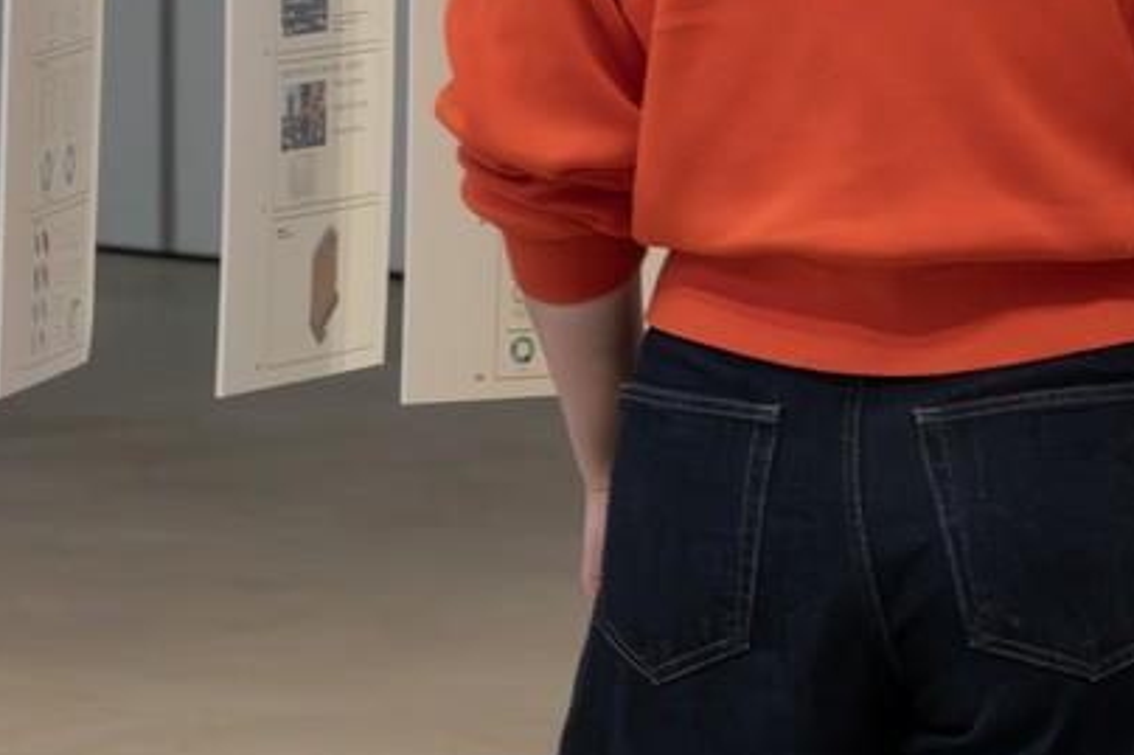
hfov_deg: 6.1
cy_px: -528
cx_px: 1648
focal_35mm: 333
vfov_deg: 4.1
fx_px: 10485
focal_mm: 70
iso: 1600
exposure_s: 1/100
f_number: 7.1
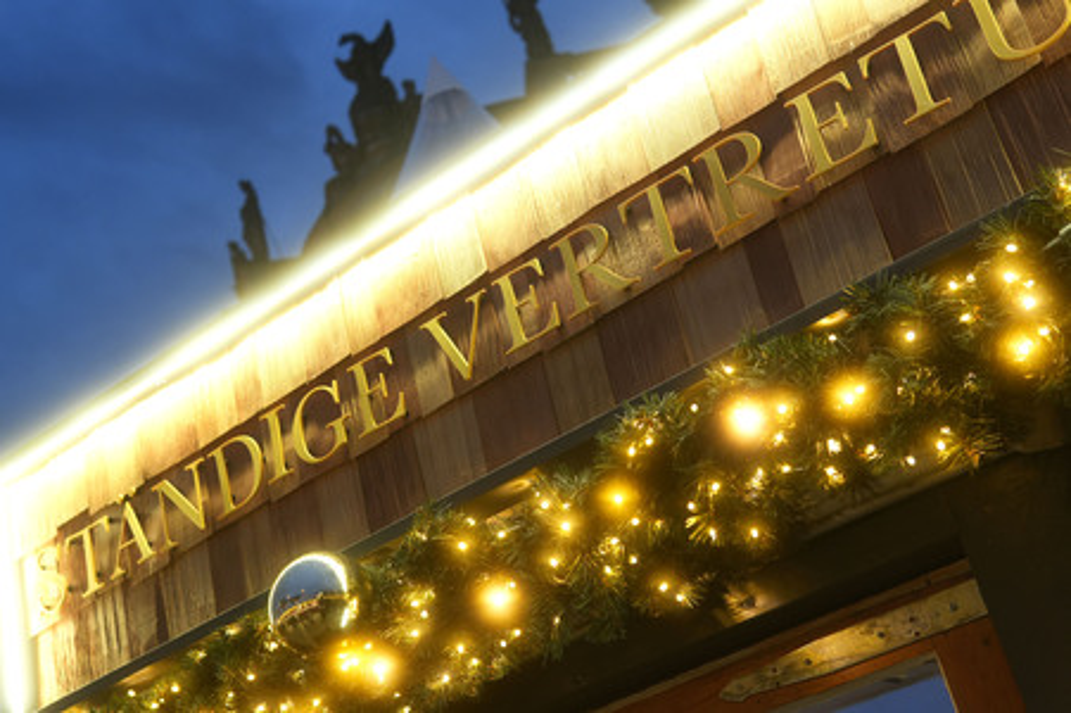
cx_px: 536
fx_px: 1338
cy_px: 356
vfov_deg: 29.8
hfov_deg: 43.6
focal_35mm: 45
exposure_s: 1/60
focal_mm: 30
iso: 640
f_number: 3.5
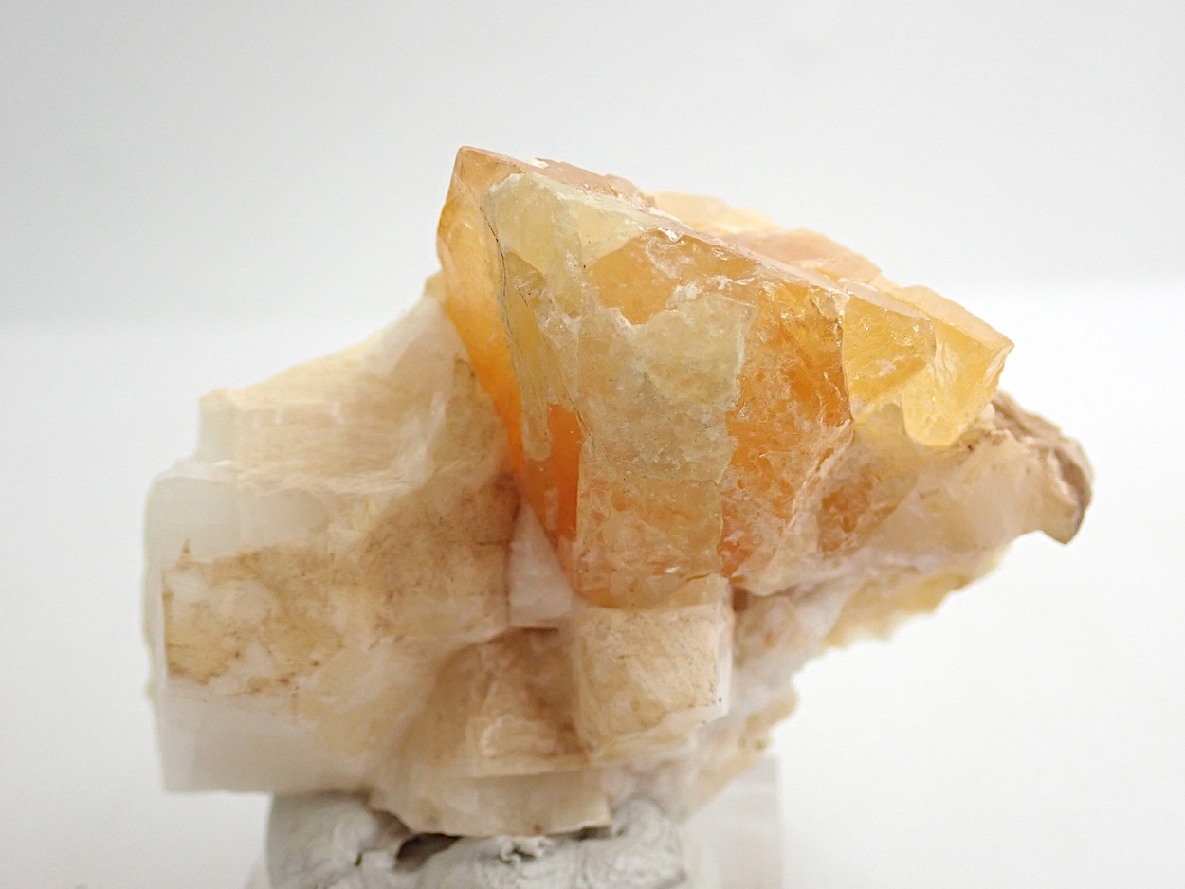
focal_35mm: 54
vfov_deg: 27.0
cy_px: 444
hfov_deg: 35.5
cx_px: 592
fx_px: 1849
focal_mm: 9.65
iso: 320
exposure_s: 1/50
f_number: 3.3
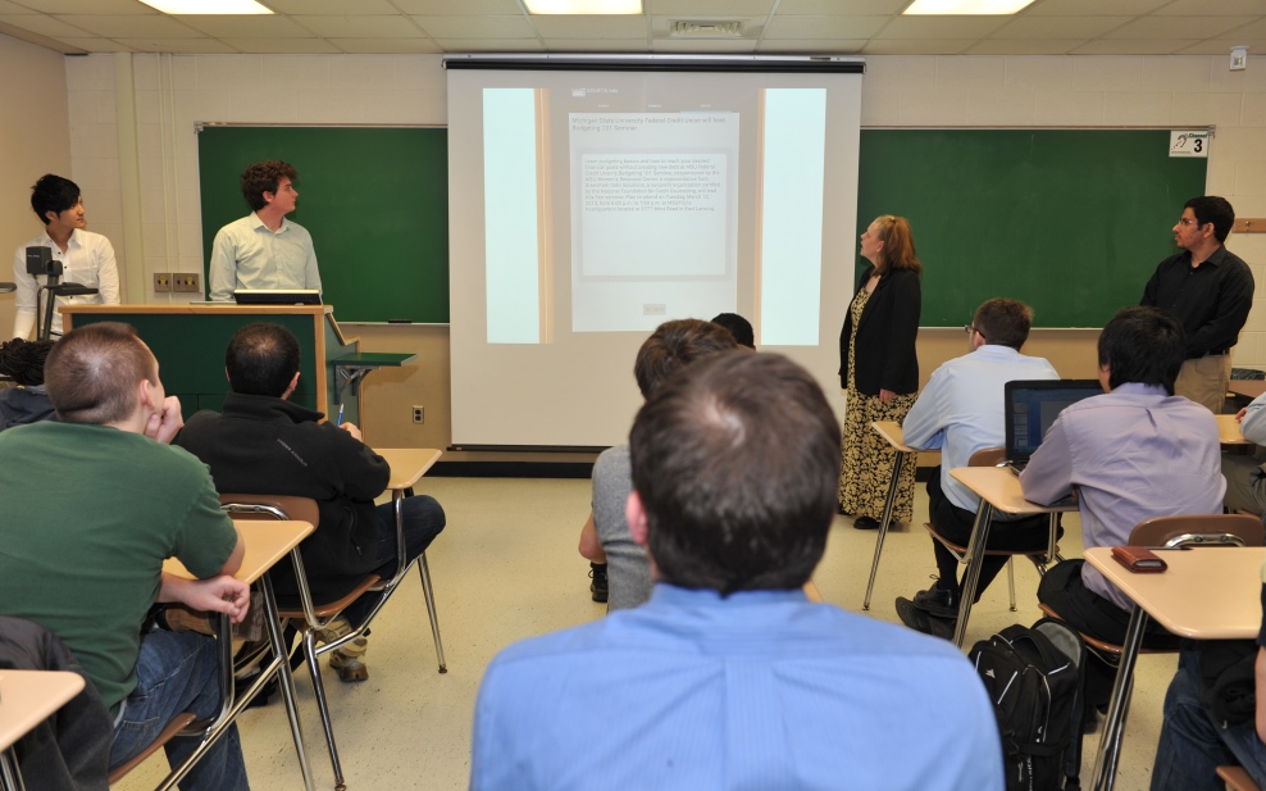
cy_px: 407
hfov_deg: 58.2
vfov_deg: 38.3
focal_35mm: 33
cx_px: 629
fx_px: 1138
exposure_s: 1/60
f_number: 5
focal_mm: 32
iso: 360
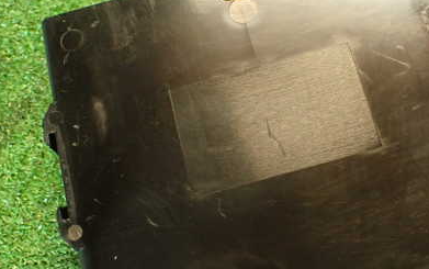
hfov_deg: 38.6
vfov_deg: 24.9
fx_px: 608
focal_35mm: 52
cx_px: 272
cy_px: 147
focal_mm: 5.79
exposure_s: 1/30
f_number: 2.4
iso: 500
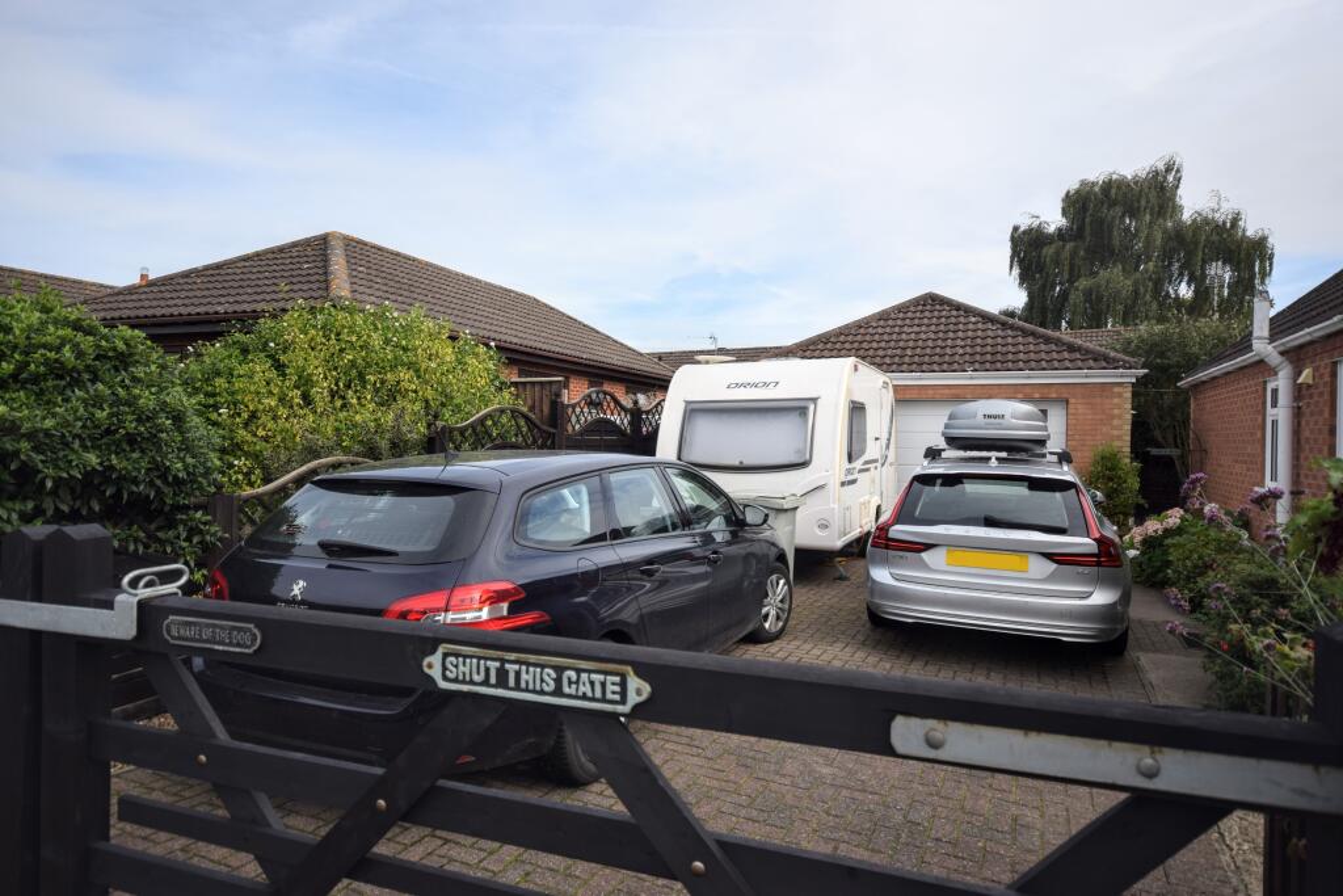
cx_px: 672
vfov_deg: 59.5
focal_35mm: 21
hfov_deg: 81.2
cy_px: 448
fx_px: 783
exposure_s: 1/400
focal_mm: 14
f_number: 4.8
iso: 100
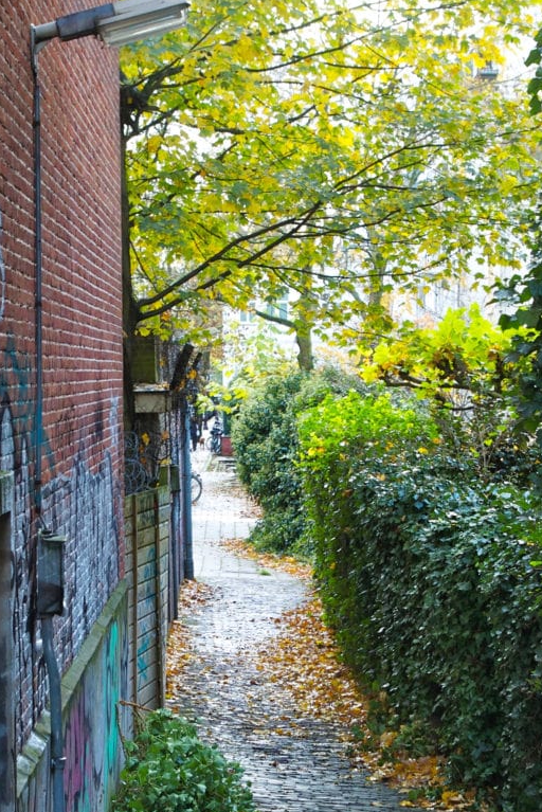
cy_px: 513
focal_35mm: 90
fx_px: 2031
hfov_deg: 15.2
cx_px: 332
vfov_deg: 22.6
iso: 400
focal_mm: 40
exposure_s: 1/45
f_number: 6.7
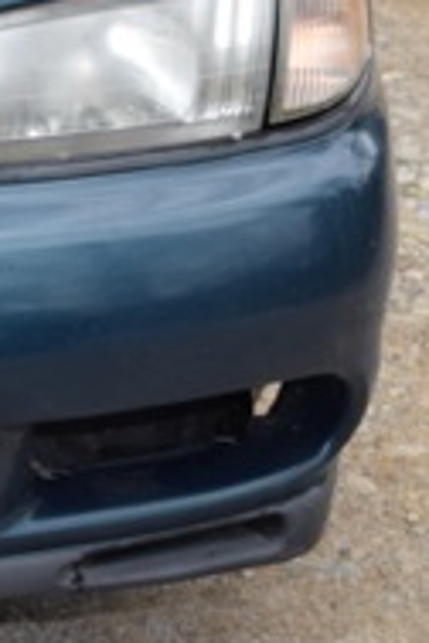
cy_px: 148
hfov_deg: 6.4
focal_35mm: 203
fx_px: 3628
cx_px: -630
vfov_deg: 10.1
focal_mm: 40
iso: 100
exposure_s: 1/125
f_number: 5.6
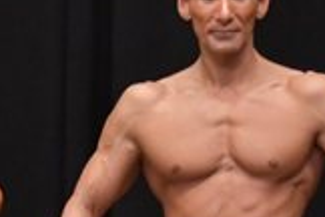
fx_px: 9388
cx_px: 67
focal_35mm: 1040
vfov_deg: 1.3
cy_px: 342
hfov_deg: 2.0
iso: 6400
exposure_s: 1/400
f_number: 5.6
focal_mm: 145
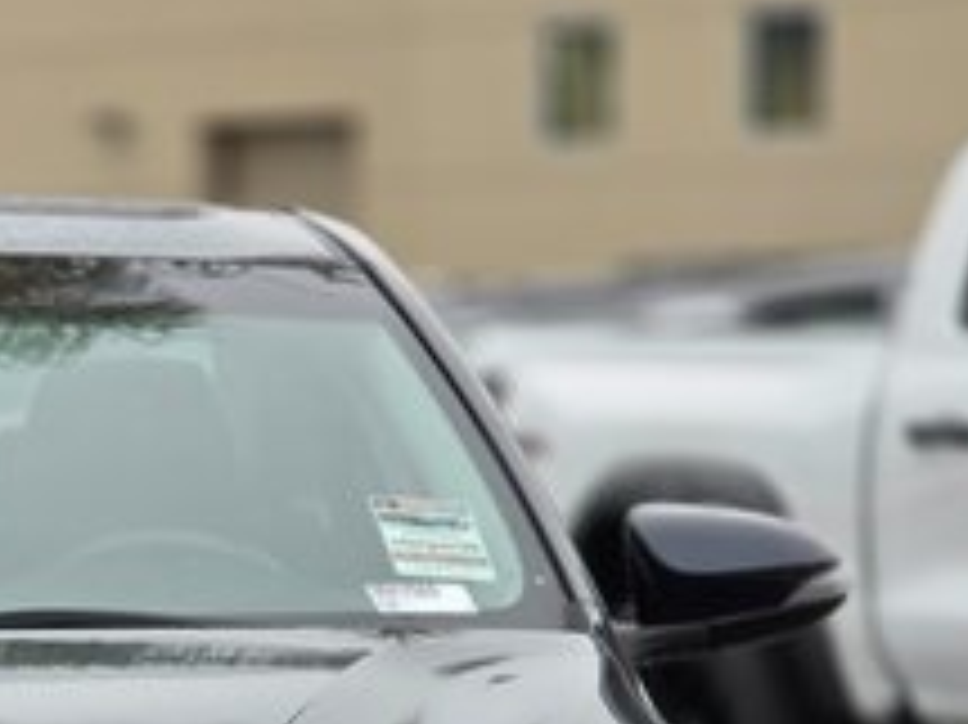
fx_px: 9558
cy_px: 1057
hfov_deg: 5.8
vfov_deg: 4.3
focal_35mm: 342
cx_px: -198
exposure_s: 1/120
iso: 80
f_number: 3.4
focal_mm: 18.6
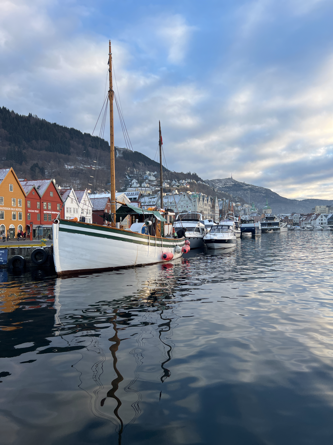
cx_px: 166
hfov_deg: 53.1
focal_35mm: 26
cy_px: 222
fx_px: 333
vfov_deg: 67.3
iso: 34
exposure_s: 1/940
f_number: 1.5
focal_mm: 5.7
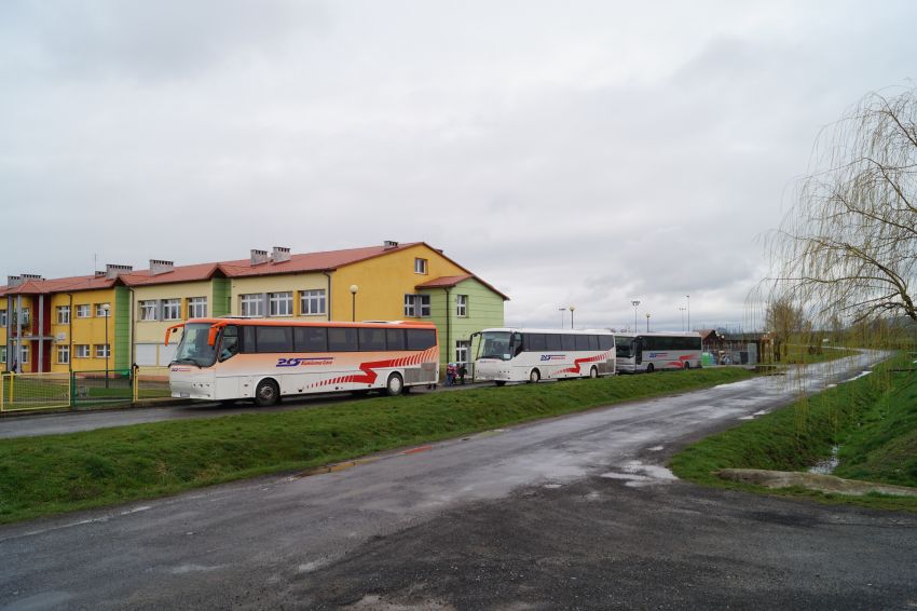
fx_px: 687
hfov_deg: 67.4
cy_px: 306
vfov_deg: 47.9
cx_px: 458
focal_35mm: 27
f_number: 9
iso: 100
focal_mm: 18
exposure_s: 1/125
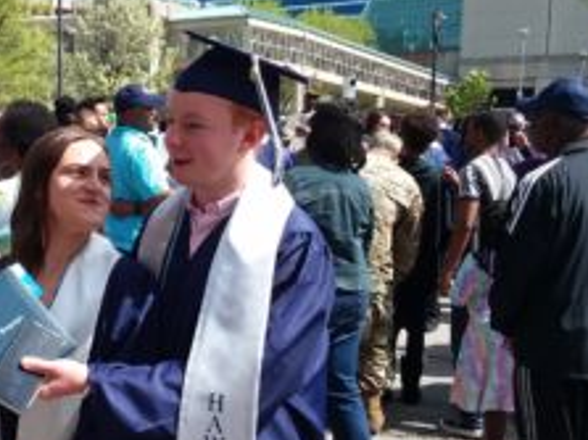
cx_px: 127
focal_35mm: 52
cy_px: 237
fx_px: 883
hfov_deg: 35.8
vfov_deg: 28.0
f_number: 1.9
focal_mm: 2.47
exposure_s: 1/701
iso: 40
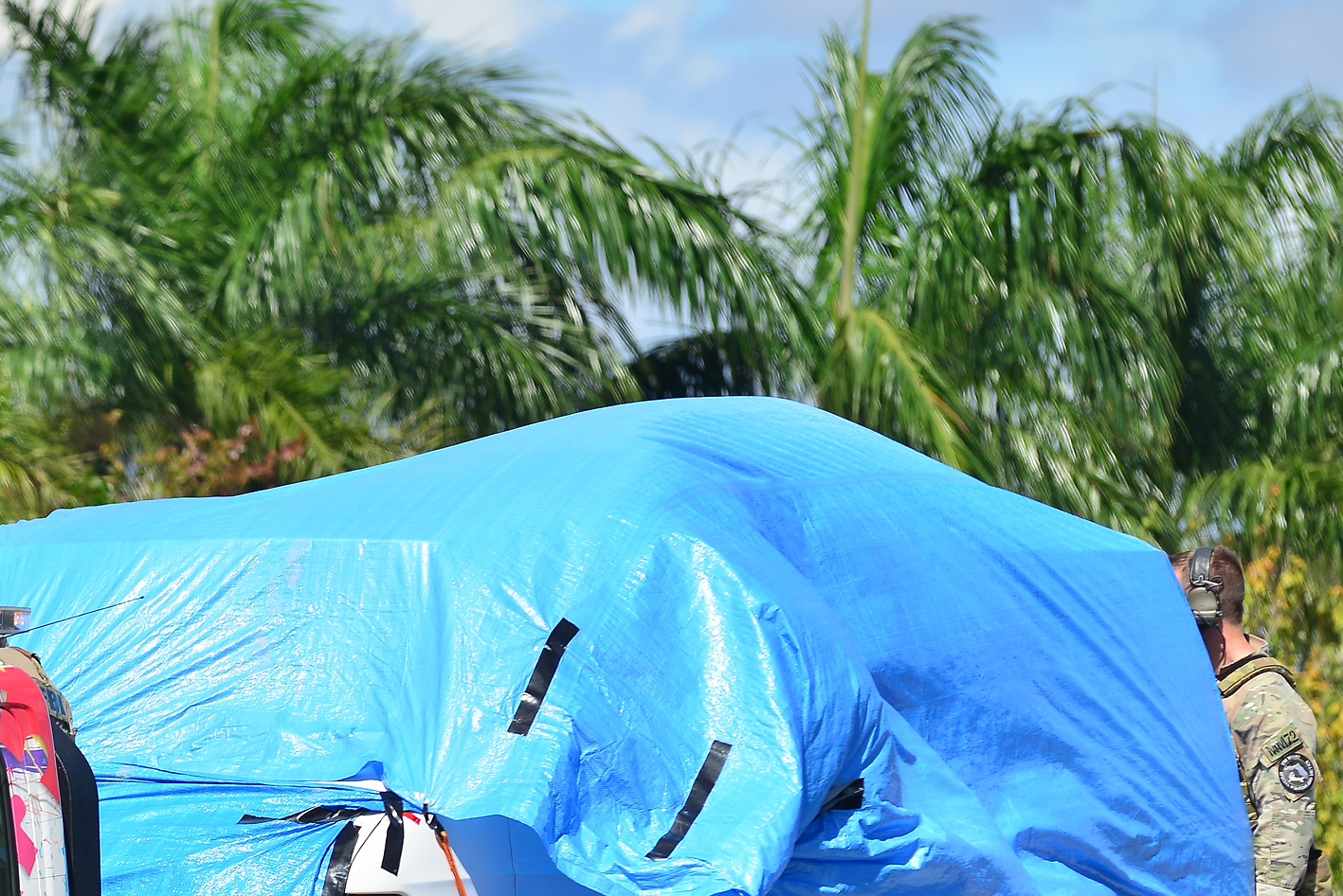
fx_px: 18958
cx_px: 6
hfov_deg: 4.1
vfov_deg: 2.7
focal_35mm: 508
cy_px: 979
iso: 200
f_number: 7.1
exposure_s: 1/1250
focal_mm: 200
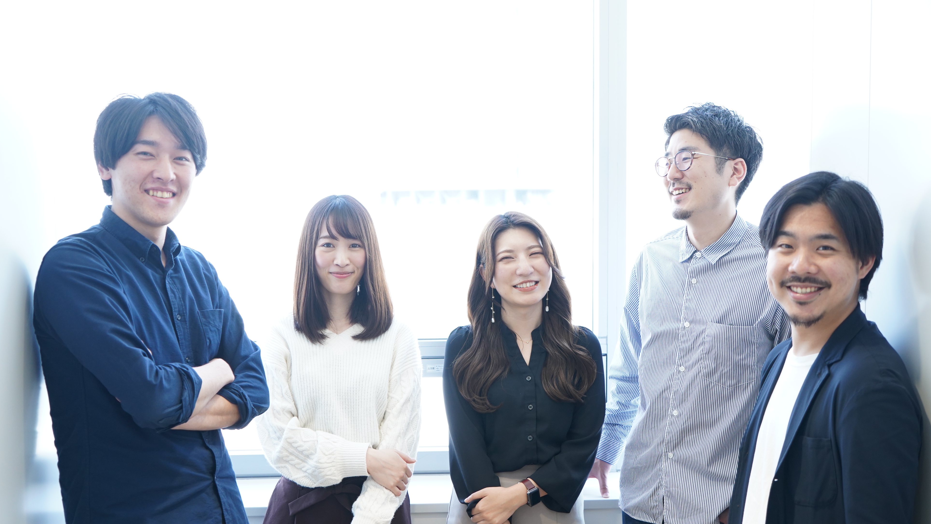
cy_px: 305
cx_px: 463
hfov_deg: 42.9
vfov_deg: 24.9
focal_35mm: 48
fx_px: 1185
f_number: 4
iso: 1250
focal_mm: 45
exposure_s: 1/100
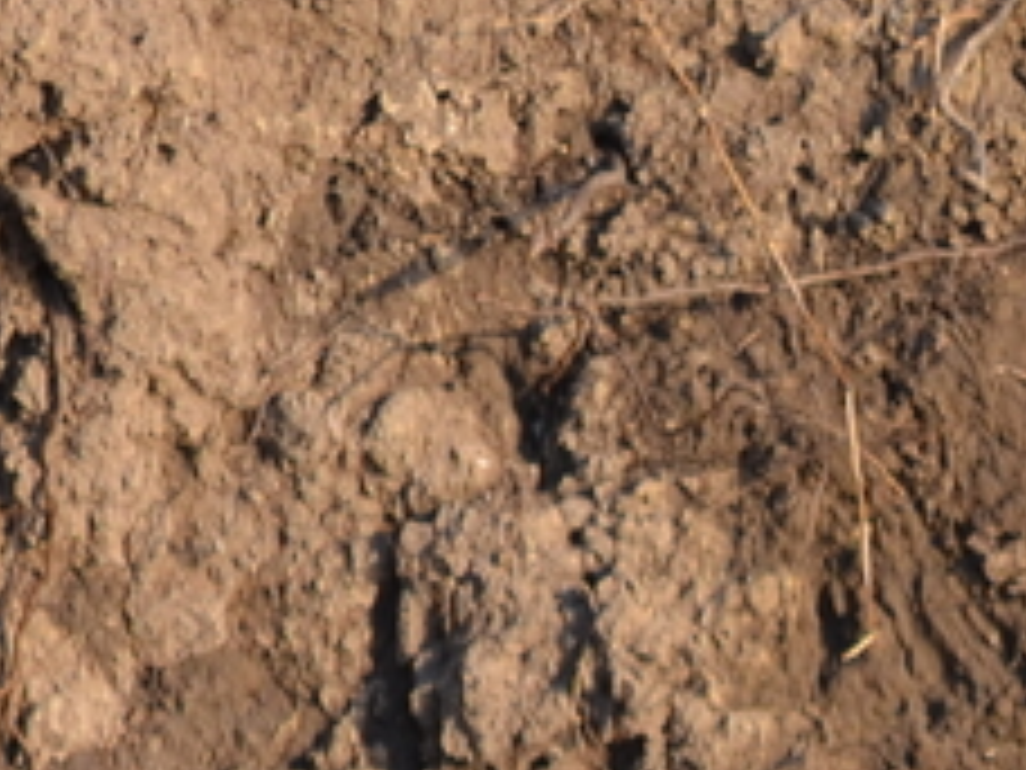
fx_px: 71876
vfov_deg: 0.6
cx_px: -608
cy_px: -54
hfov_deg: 0.8
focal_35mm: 2425
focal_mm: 300
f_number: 5.6
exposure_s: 1/500
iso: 250
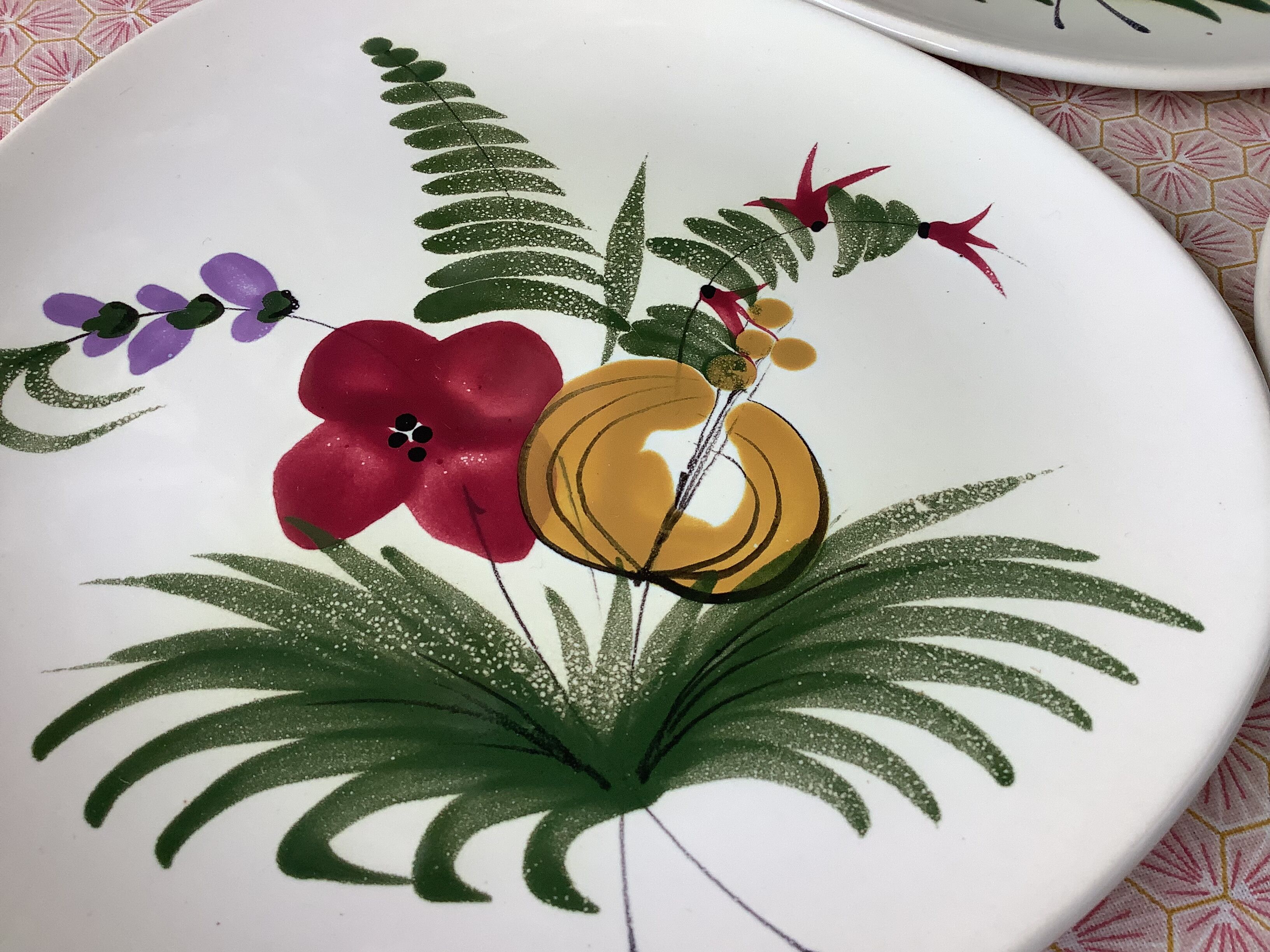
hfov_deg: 58.4
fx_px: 1137
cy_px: 476
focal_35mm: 31
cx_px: 635
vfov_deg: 45.4
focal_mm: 3.3
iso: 50
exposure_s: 1/120
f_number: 2.4
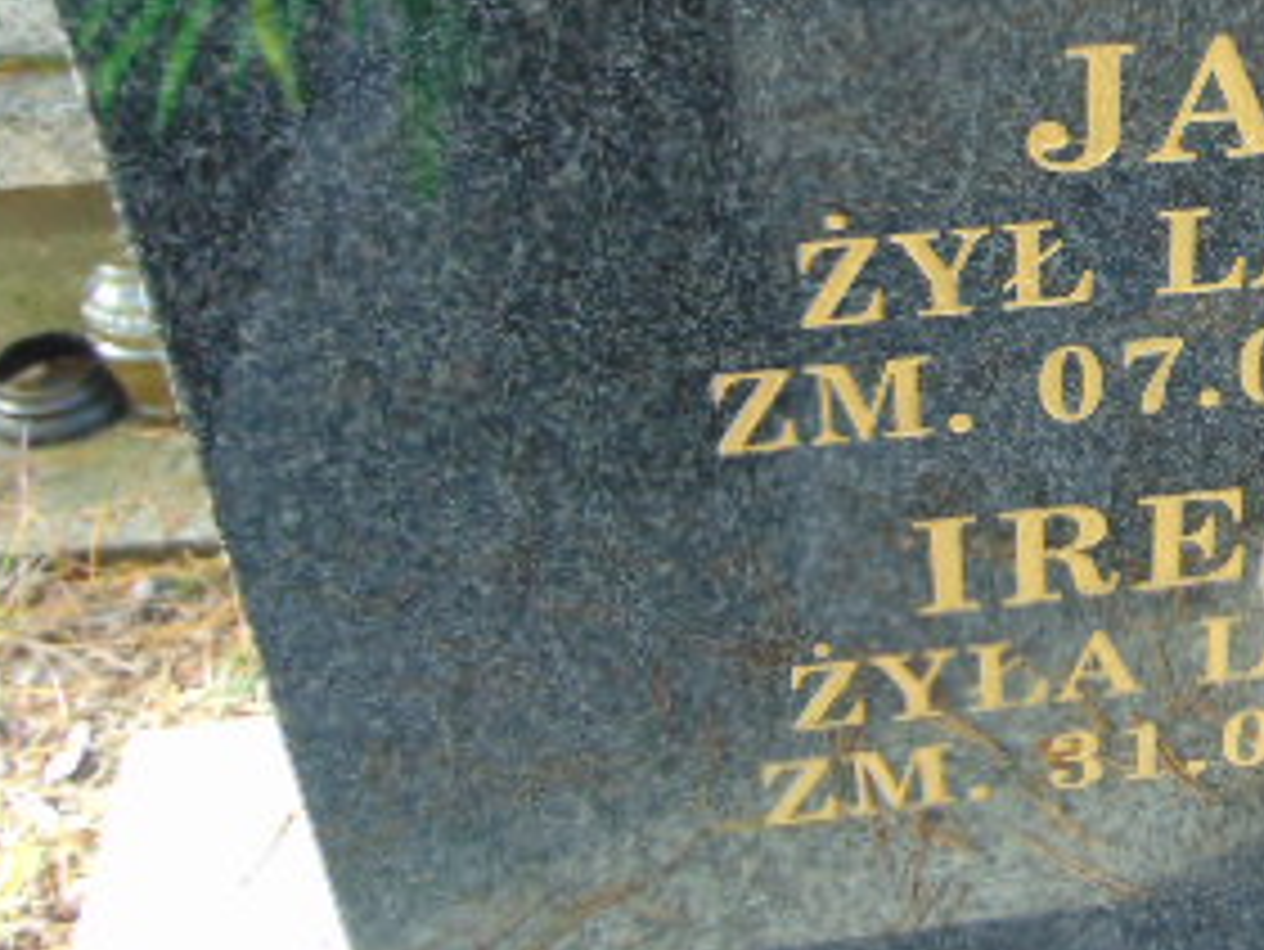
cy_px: 342
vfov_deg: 25.6
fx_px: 2082
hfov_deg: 32.0
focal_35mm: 57
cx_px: 1156
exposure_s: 1/80
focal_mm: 4.5
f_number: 3
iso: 100
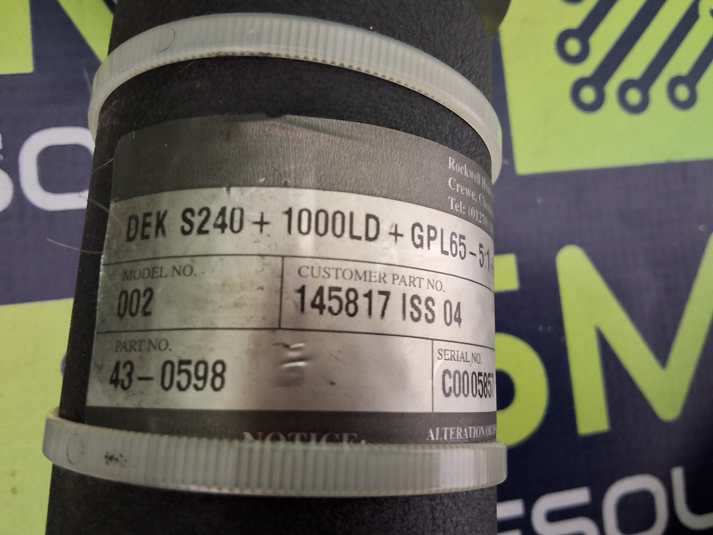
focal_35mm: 28
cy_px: 268
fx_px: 577
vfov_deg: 49.7
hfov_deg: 63.4
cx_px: 356
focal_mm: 2.91
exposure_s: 1/20
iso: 320
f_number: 1.9
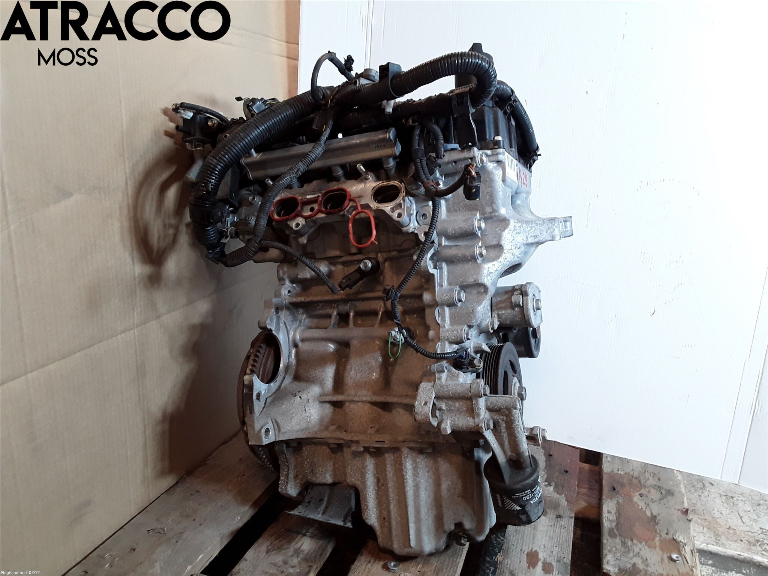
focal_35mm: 28
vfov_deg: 49.7
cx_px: 384
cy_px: 288
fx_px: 621
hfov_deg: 63.4
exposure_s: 1/50
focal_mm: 2.91
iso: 64
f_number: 1.9
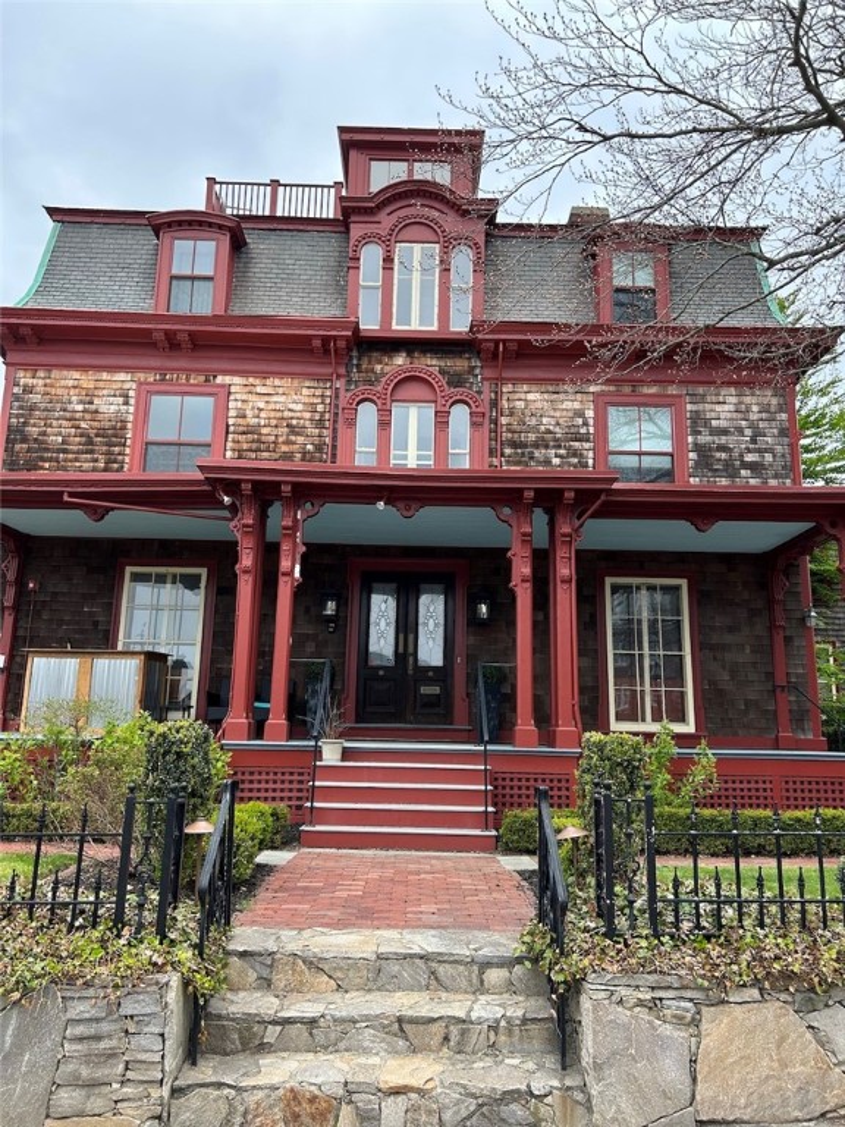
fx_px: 846
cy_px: 564
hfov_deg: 53.1
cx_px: 422
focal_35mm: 26
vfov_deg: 67.3
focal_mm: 5.7
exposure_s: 1/1100
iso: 50
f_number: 1.5
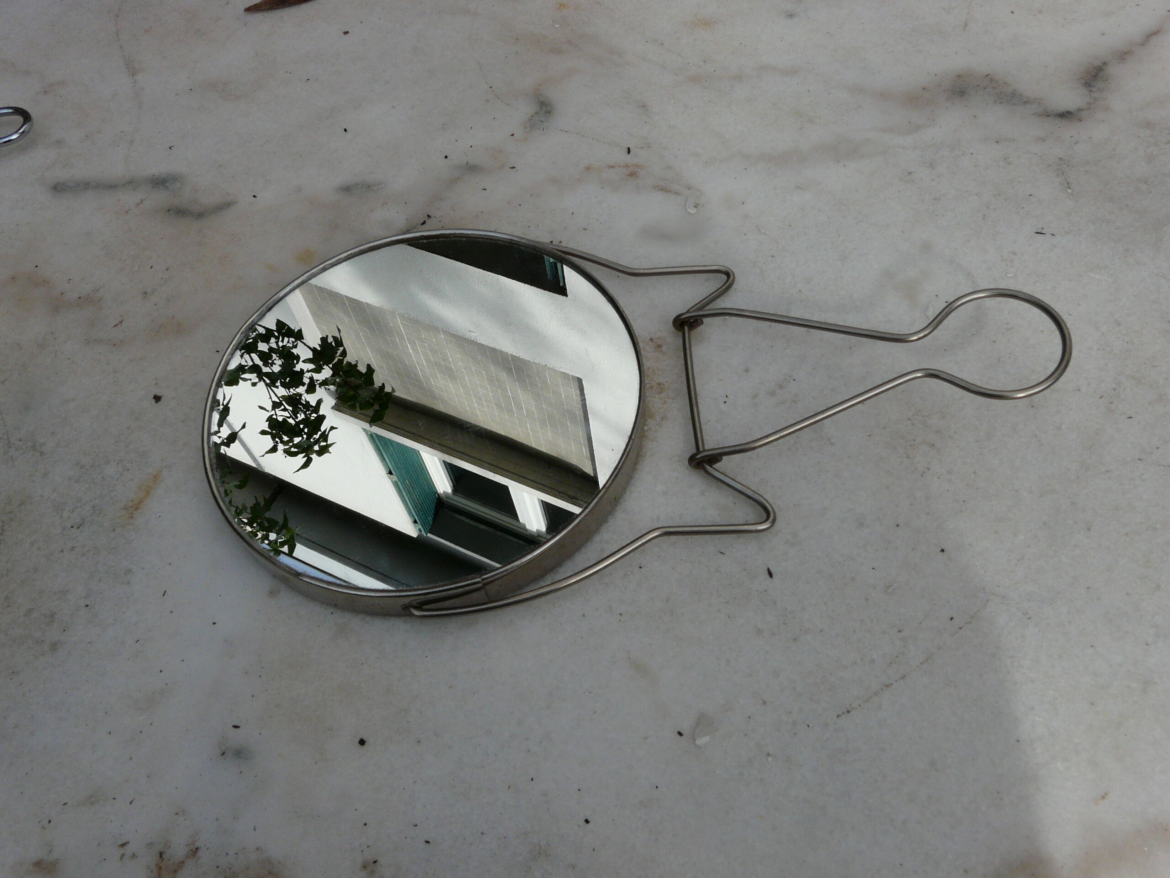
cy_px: 439
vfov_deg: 49.7
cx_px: 585
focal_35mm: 28
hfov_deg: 63.4
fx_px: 946
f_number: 6.3
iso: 100
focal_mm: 4.6
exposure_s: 1/400
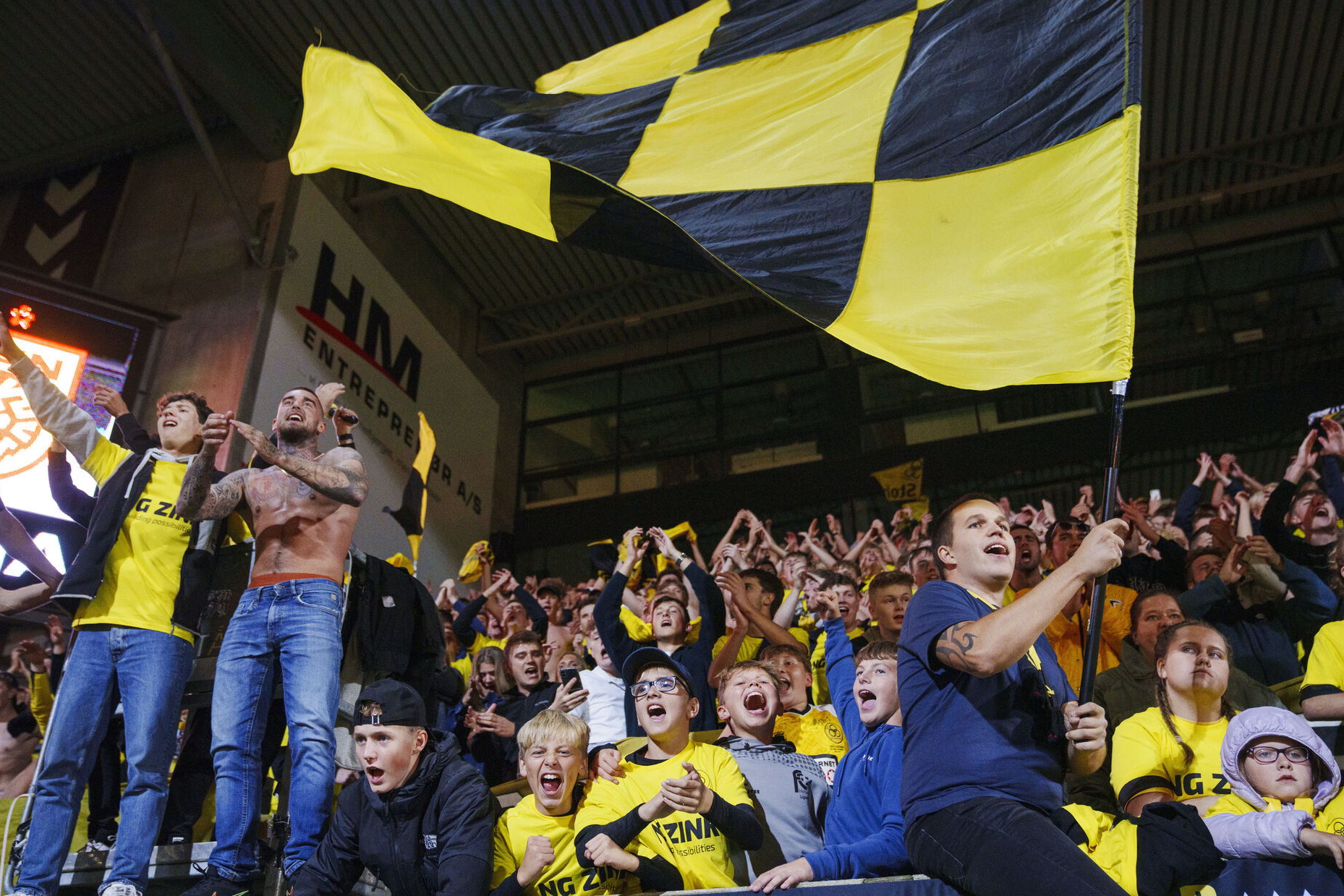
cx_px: 650
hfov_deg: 60.3
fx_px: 1157
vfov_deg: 42.3
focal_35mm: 31
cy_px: 438
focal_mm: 30
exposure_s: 1/1000
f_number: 3.2
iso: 2500
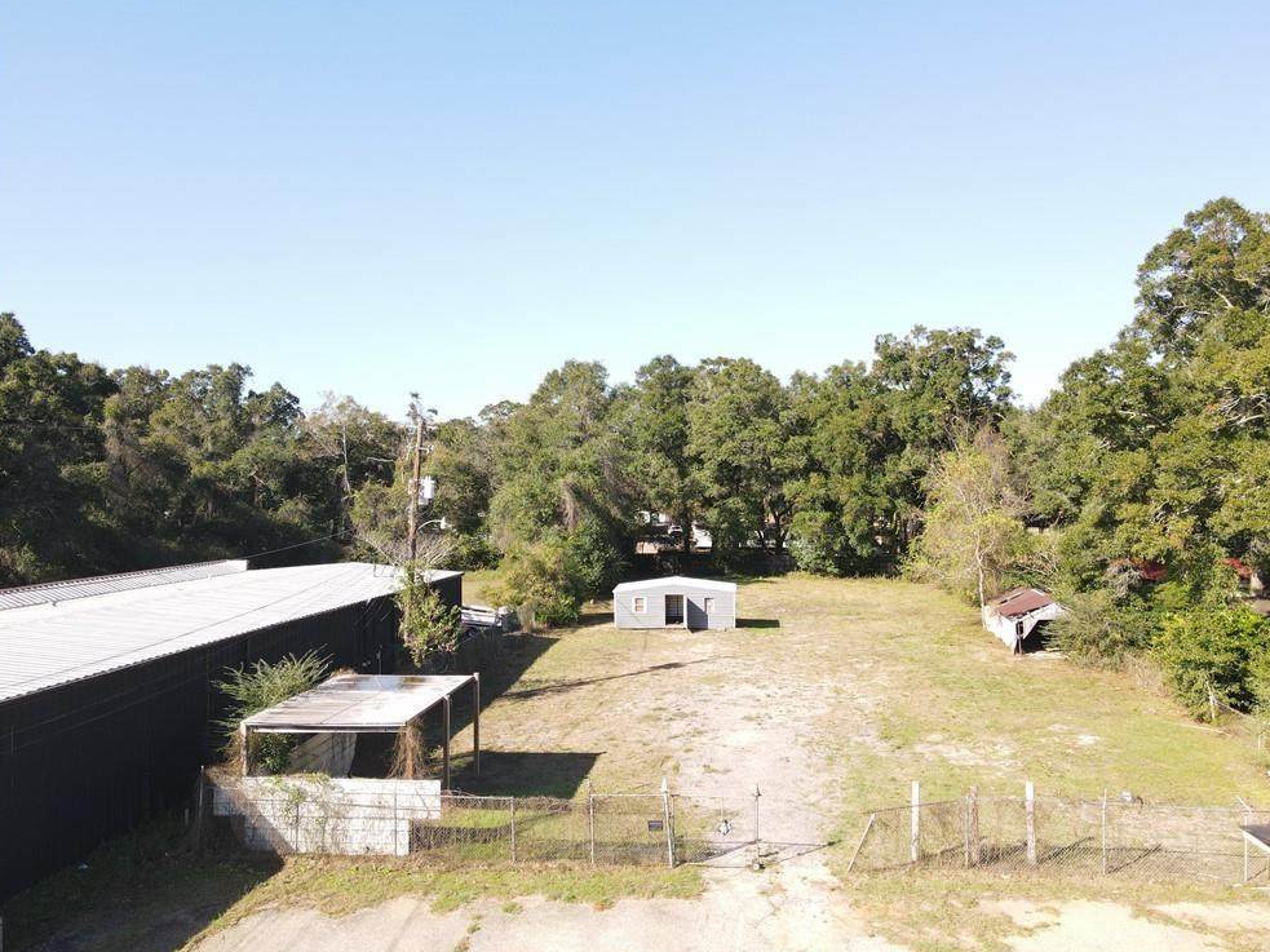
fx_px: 917
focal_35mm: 25
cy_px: 466
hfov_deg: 69.4
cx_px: 651
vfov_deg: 54.9
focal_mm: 4.5
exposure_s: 1/240
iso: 100
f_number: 2.8
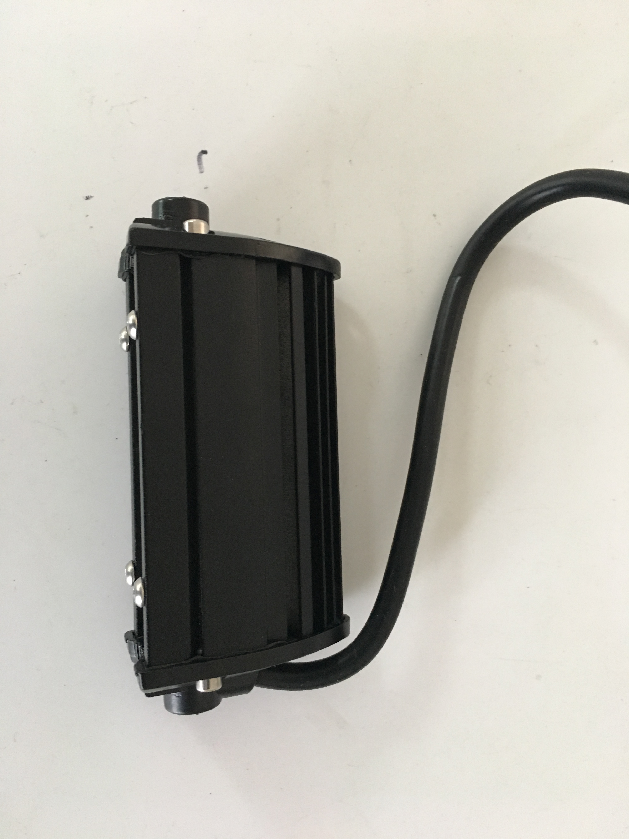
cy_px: 420
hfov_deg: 48.2
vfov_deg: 61.7
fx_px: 703
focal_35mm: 29
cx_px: 314
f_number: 2.2
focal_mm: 4.15
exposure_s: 1/20
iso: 200
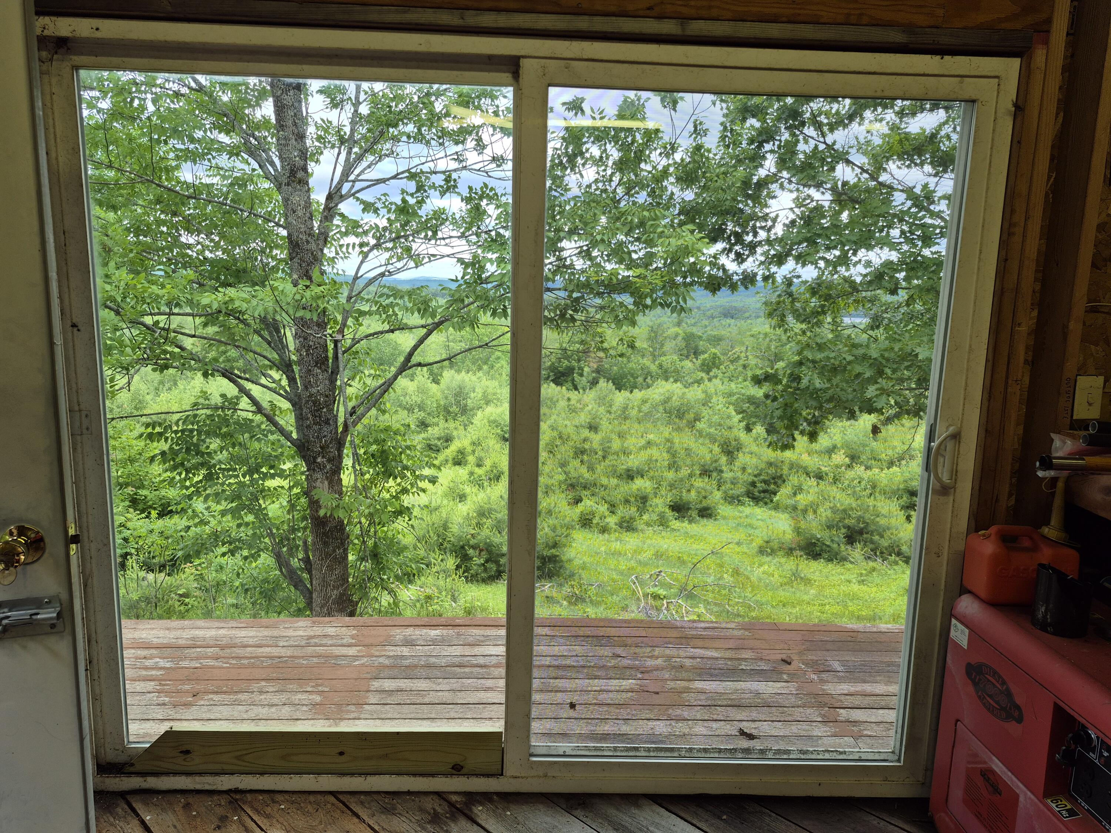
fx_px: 738
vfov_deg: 58.9
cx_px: 556
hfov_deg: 73.9
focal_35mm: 23
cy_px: 416
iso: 25
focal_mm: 5.4
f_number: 1.8
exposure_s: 1/250
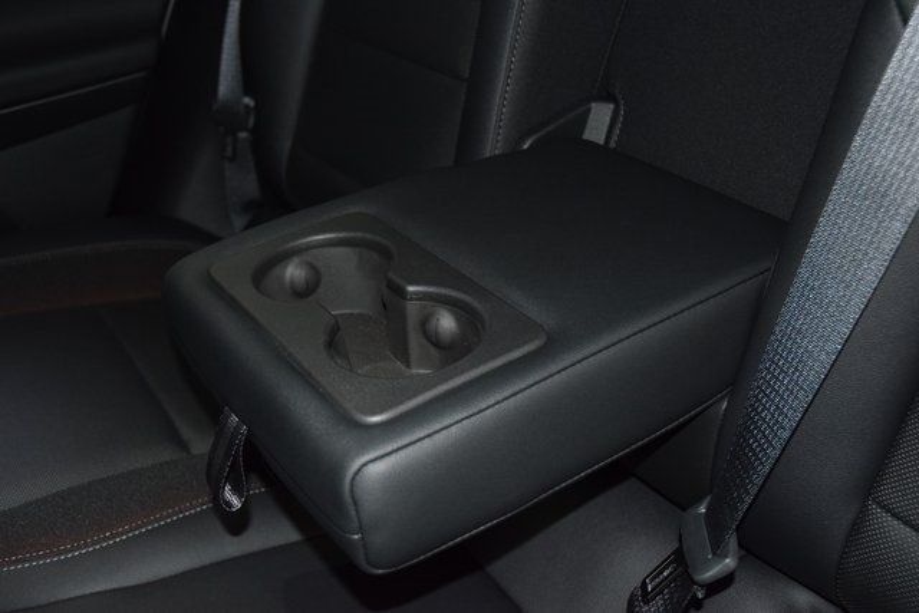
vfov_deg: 33.0
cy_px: 306
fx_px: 1034
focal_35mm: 40
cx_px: 460
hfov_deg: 47.9
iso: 2000
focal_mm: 27
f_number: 3.8
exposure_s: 1/60
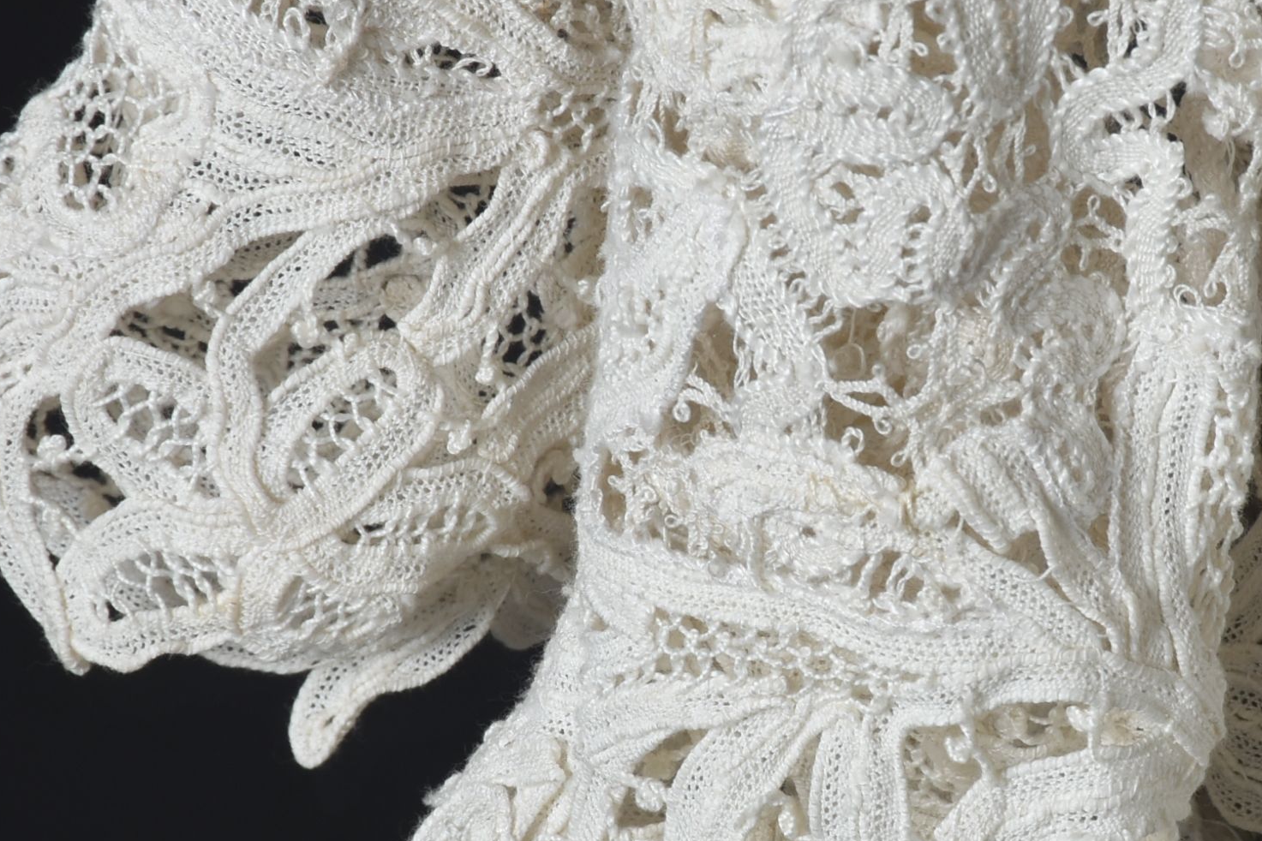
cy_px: 550
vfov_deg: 3.2
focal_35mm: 427
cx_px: 981
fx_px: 14968
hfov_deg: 4.8
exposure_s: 1/125
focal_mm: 140
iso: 200
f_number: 16
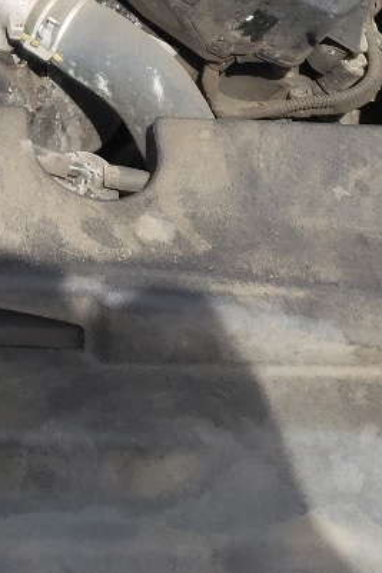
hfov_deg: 12.2
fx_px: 1720
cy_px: -219
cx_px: -143
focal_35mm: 108
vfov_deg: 17.5
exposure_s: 1/1429
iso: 50
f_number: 1.5
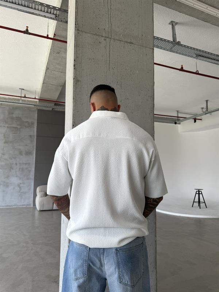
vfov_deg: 71.6
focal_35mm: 24
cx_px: 110
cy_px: 146
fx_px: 202
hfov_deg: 56.8
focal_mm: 6.76
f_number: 1.78
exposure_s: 1/282
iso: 64
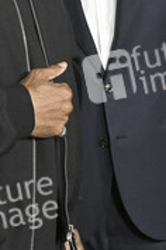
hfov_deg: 6.1
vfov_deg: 9.2
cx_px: 27
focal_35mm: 223
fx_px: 1548
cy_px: 0
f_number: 5.6
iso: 2500
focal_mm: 66
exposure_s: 1/320
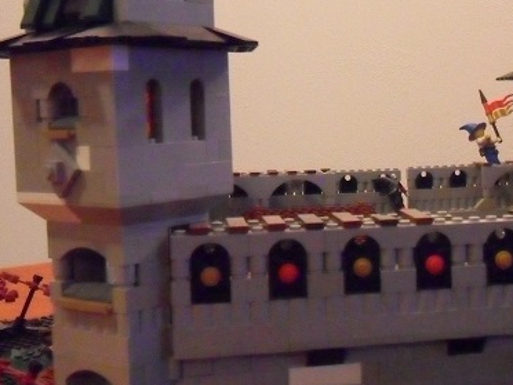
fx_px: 860
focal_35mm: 58
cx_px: 393
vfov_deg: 25.2
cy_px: 161
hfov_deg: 32.5
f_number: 3.5
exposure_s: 1/30
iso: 640
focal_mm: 4.9
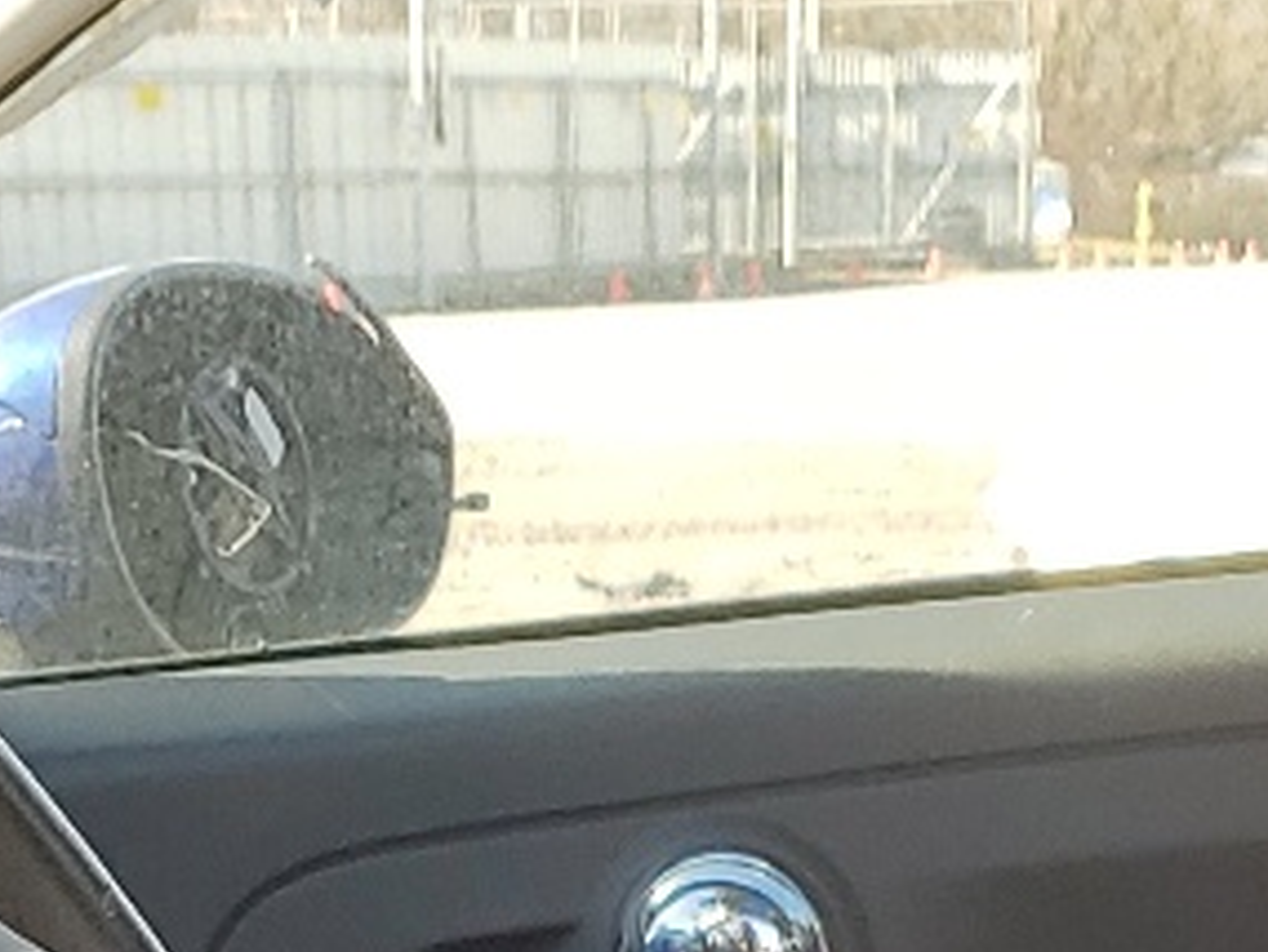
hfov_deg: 13.4
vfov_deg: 8.9
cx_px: 1068
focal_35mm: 146
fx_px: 5350
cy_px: 2505
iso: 50
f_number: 1.5
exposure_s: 1/385
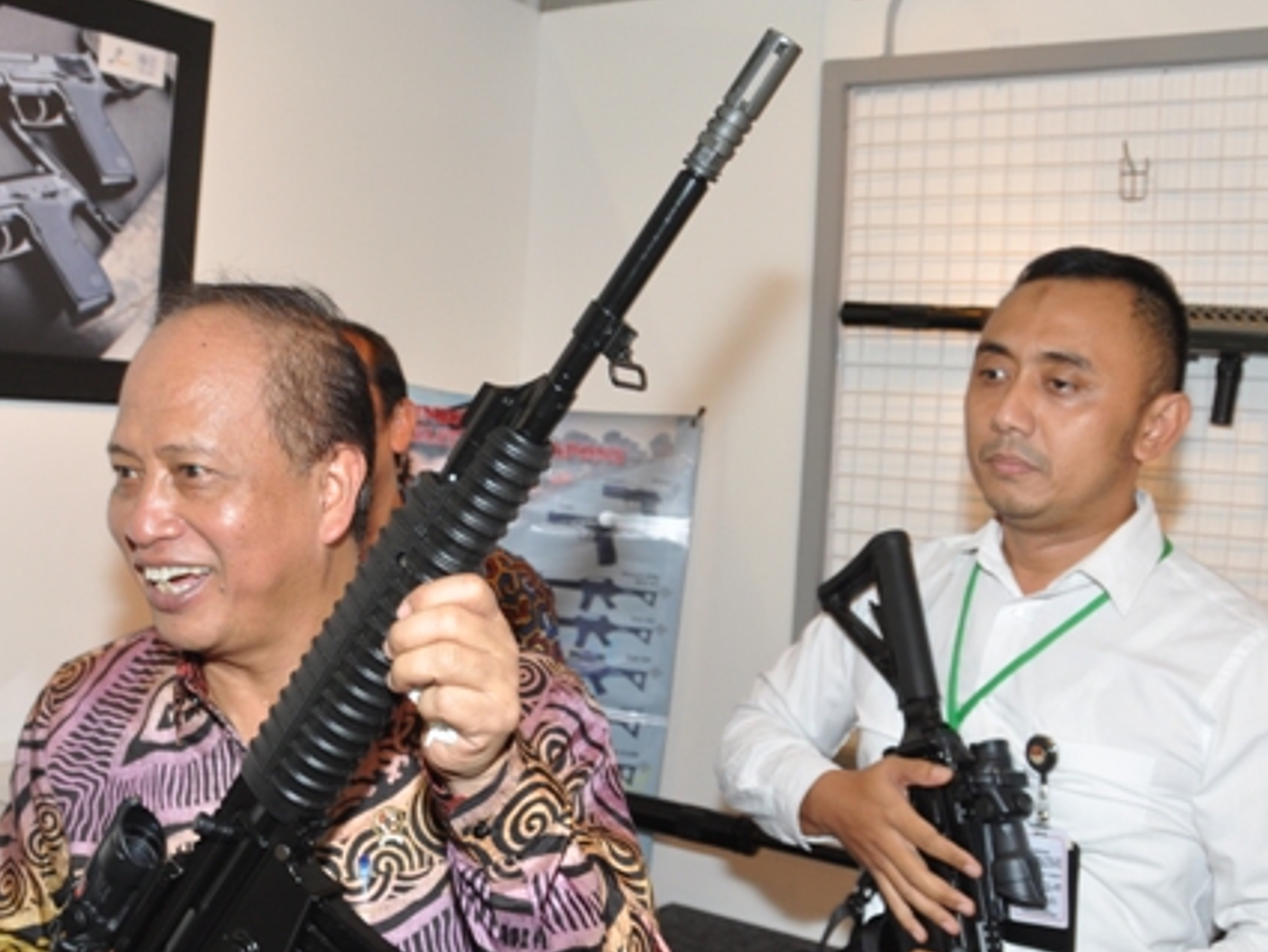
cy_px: 491
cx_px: 492
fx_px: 1429
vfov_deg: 36.8
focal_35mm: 39
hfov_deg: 47.5
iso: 400
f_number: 5
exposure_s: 1/60
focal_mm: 18
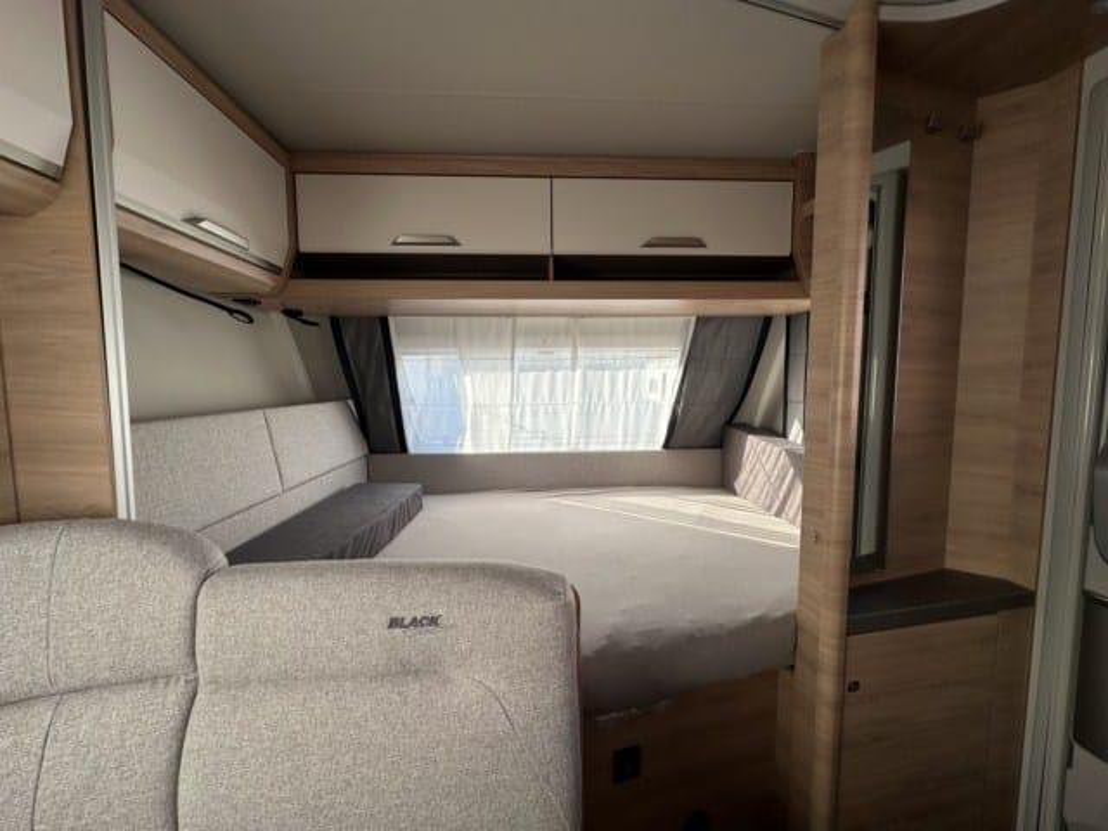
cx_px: 554
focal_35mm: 14
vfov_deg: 85.7
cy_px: 416
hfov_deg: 102.1
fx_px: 448
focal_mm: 2.22
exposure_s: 1/157
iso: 40
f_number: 2.2
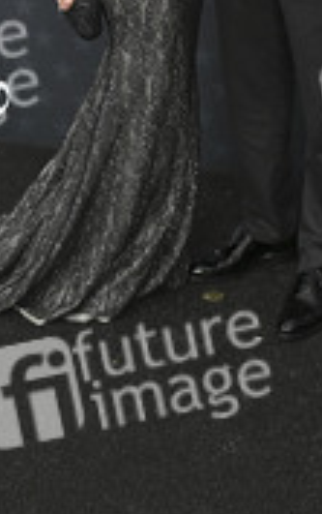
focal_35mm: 85
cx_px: 206
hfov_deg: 15.4
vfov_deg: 22.9
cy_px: -55
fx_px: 1191
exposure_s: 1/320
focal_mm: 37
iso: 1250
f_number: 5.6
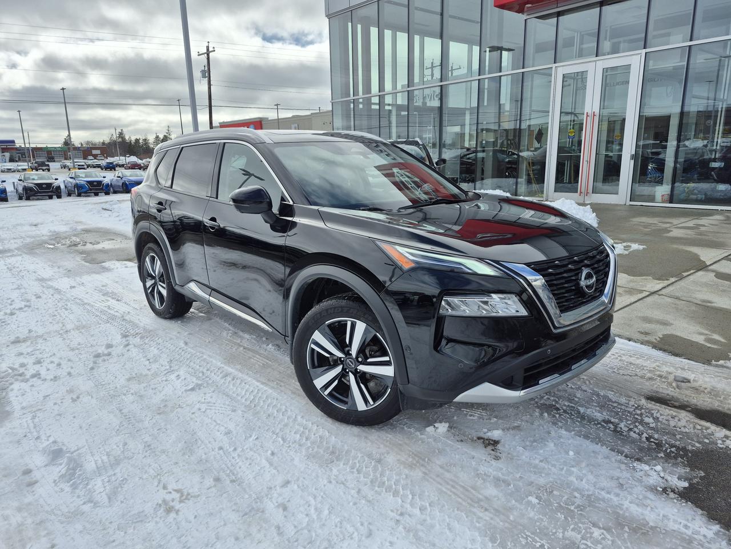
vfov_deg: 58.9
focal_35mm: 23
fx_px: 486
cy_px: 274
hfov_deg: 73.9
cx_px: 366
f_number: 1.8
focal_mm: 5.4
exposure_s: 1/2840
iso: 25
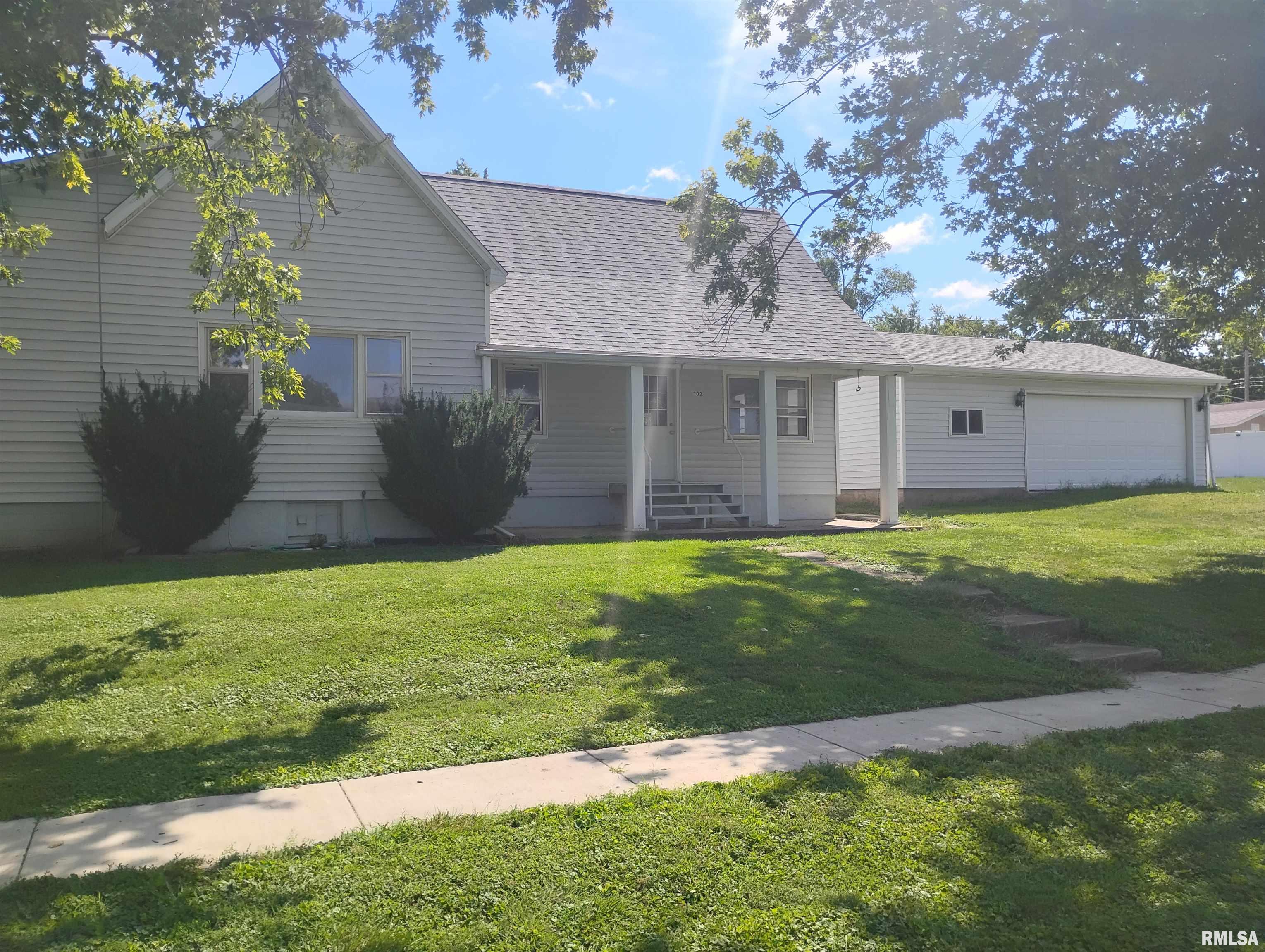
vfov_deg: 49.9
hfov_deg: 63.4
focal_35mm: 28
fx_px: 1025
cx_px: 632
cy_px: 476
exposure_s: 1/834
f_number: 1.8
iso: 100
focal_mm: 4.26
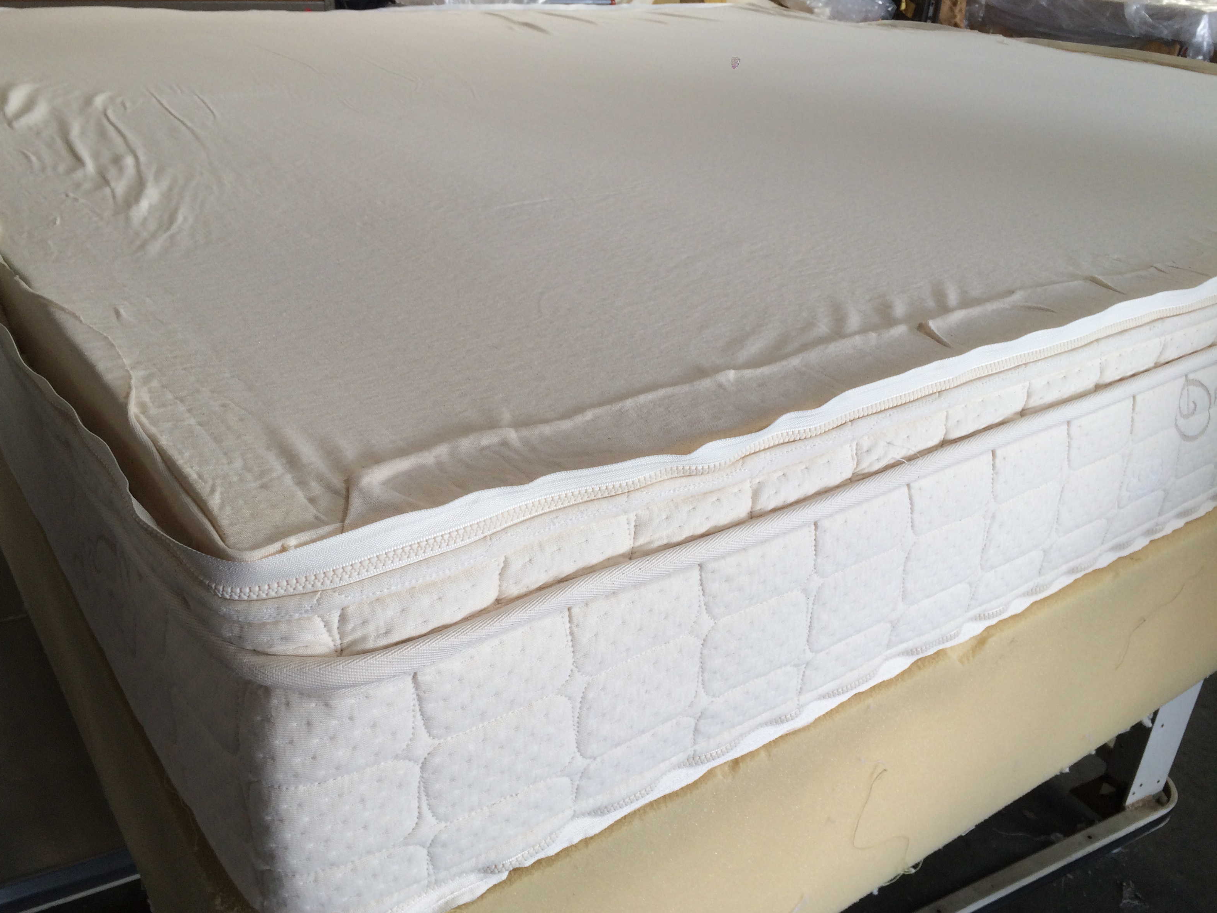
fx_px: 1055
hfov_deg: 60.0
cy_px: 456
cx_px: 590
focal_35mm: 30
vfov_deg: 46.8
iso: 40
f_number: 2.2
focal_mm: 4.15
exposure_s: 1/60
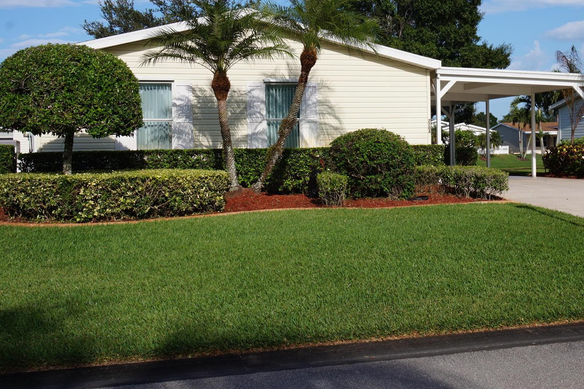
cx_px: 363
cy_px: 168
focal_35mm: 50
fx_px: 811
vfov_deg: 27.0
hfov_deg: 39.4
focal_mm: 24
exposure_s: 1/100
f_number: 14
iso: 100
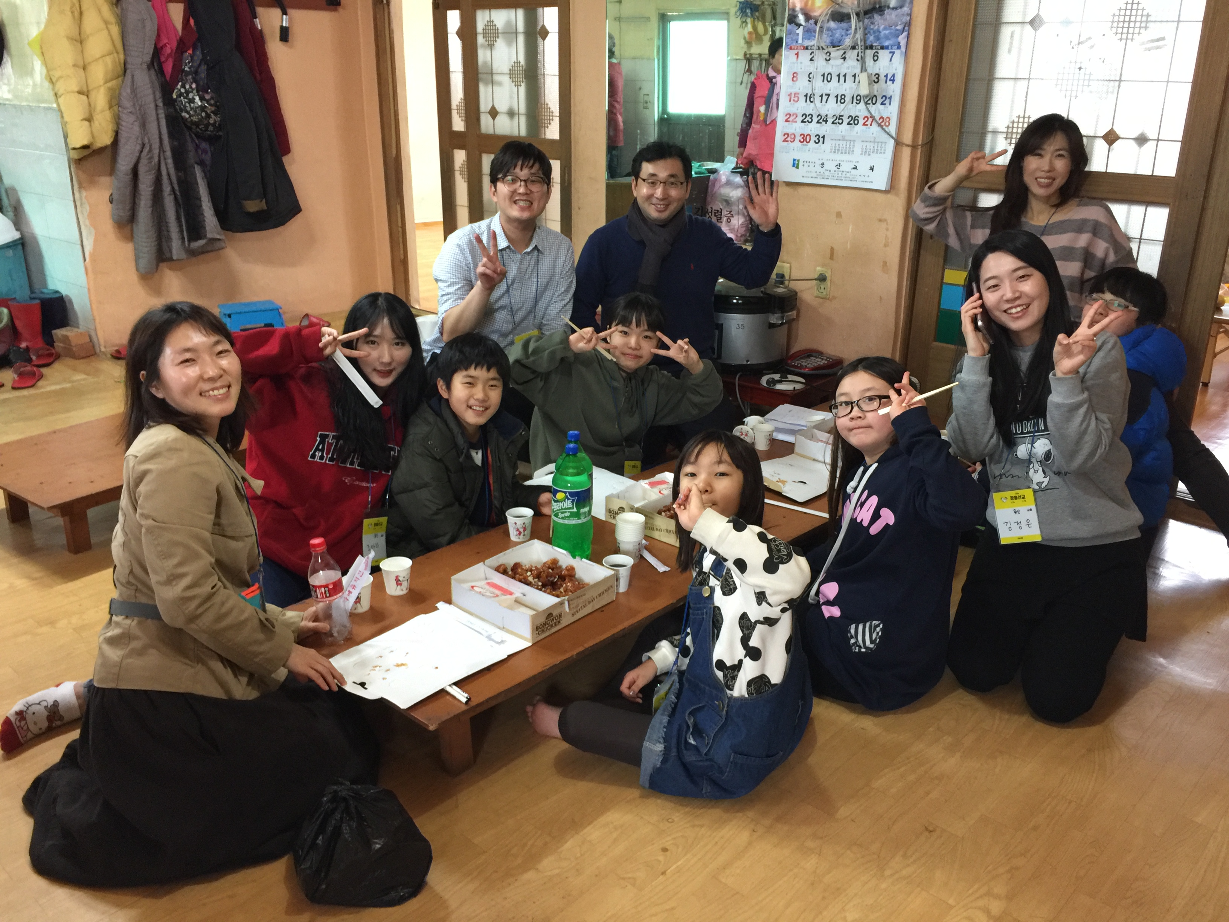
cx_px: 614
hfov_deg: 61.7
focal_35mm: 29
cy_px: 461
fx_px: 1030
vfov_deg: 48.2
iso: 100
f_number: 2.2
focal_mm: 4.15
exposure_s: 1/10
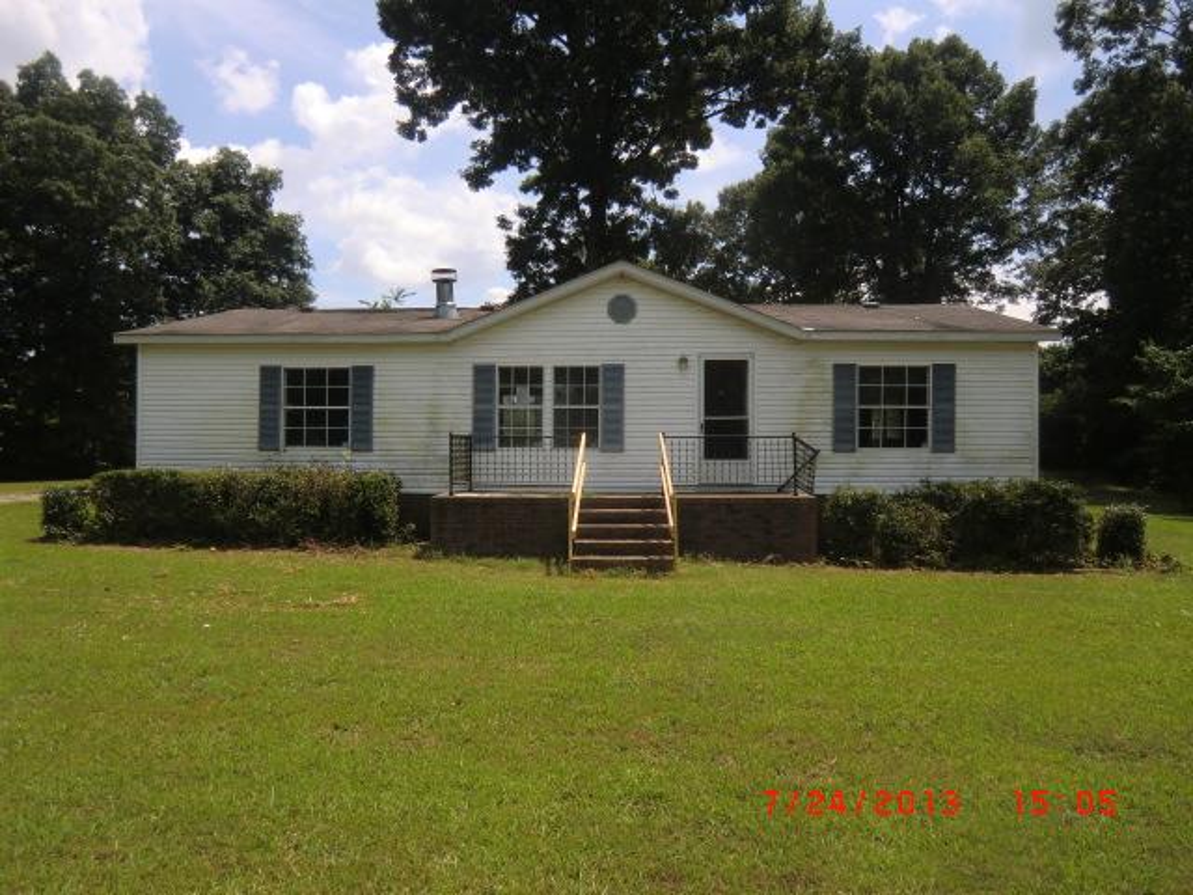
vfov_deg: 56.8
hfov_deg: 71.6
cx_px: 596
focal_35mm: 24
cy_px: 448
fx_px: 827
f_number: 3.2
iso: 64
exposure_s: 1/800
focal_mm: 4.3
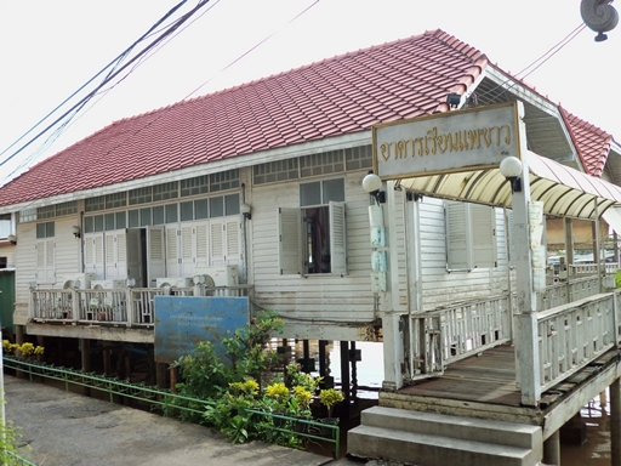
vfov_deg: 41.8
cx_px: 310
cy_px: 233
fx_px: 610
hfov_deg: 54.0
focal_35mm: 34
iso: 80
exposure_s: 1/250
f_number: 2.9
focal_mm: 5.7
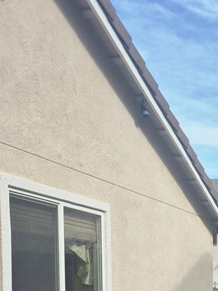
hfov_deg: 22.8
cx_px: 264
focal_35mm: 59
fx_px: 495
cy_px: 316
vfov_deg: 29.6
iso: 25
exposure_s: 1/1912
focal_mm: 5.4
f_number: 1.8
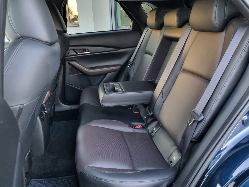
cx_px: 124
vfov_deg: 53.1
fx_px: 187
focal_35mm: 26
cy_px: 94
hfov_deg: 67.3
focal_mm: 5.4
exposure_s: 1/24
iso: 800
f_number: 1.8
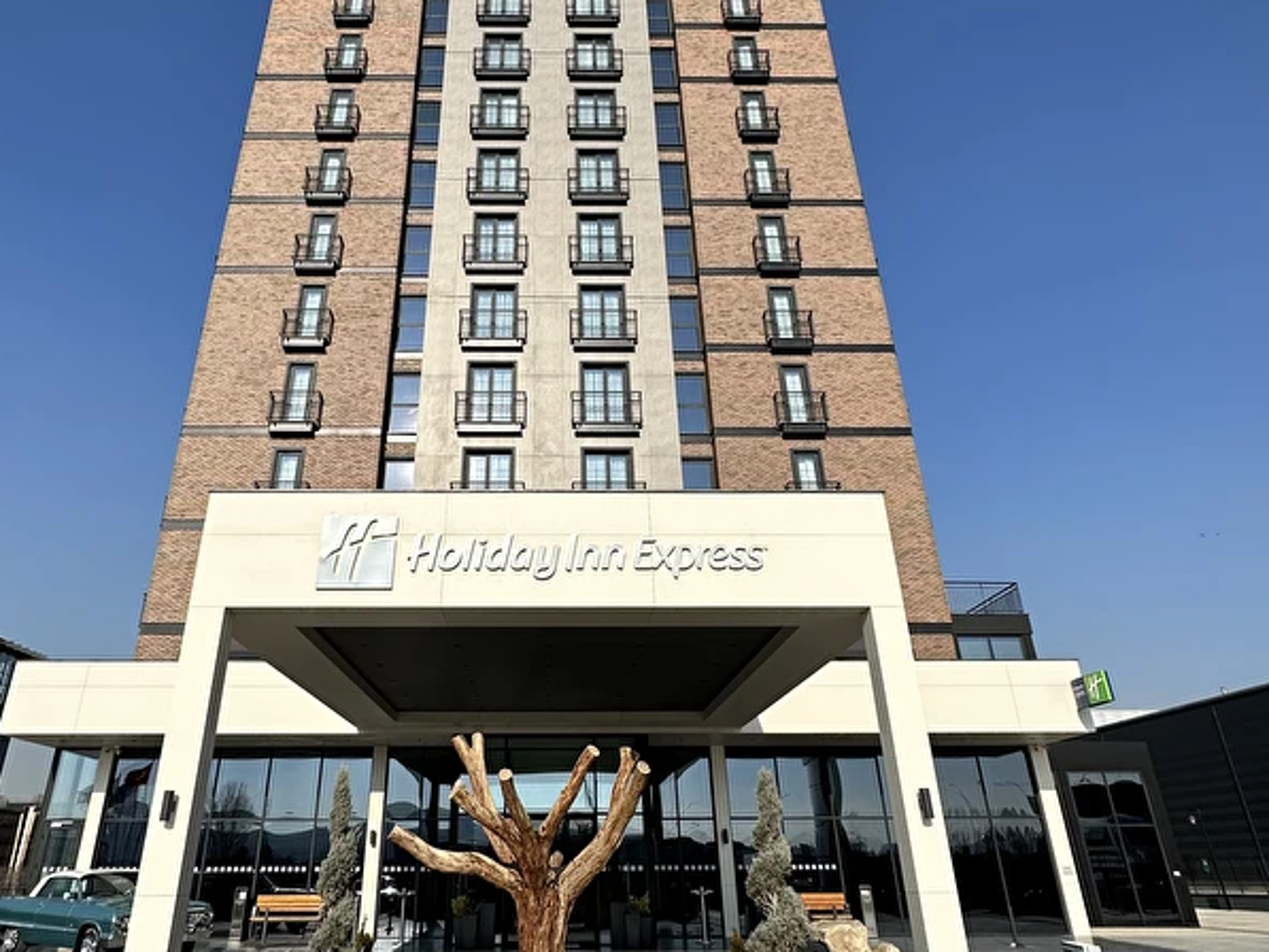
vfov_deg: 71.6
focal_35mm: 18
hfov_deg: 87.2
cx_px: 546
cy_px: 472
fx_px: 660
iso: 50
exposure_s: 1/4132
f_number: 2.2
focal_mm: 2.22
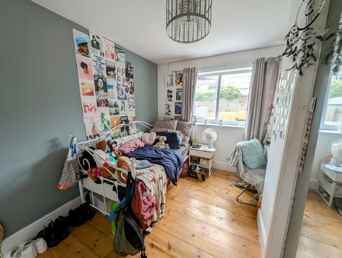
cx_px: 171
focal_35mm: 12
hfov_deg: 110.5
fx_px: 119
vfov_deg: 94.6
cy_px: 129
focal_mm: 2.23
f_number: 1.95
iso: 42
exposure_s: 1/97.7
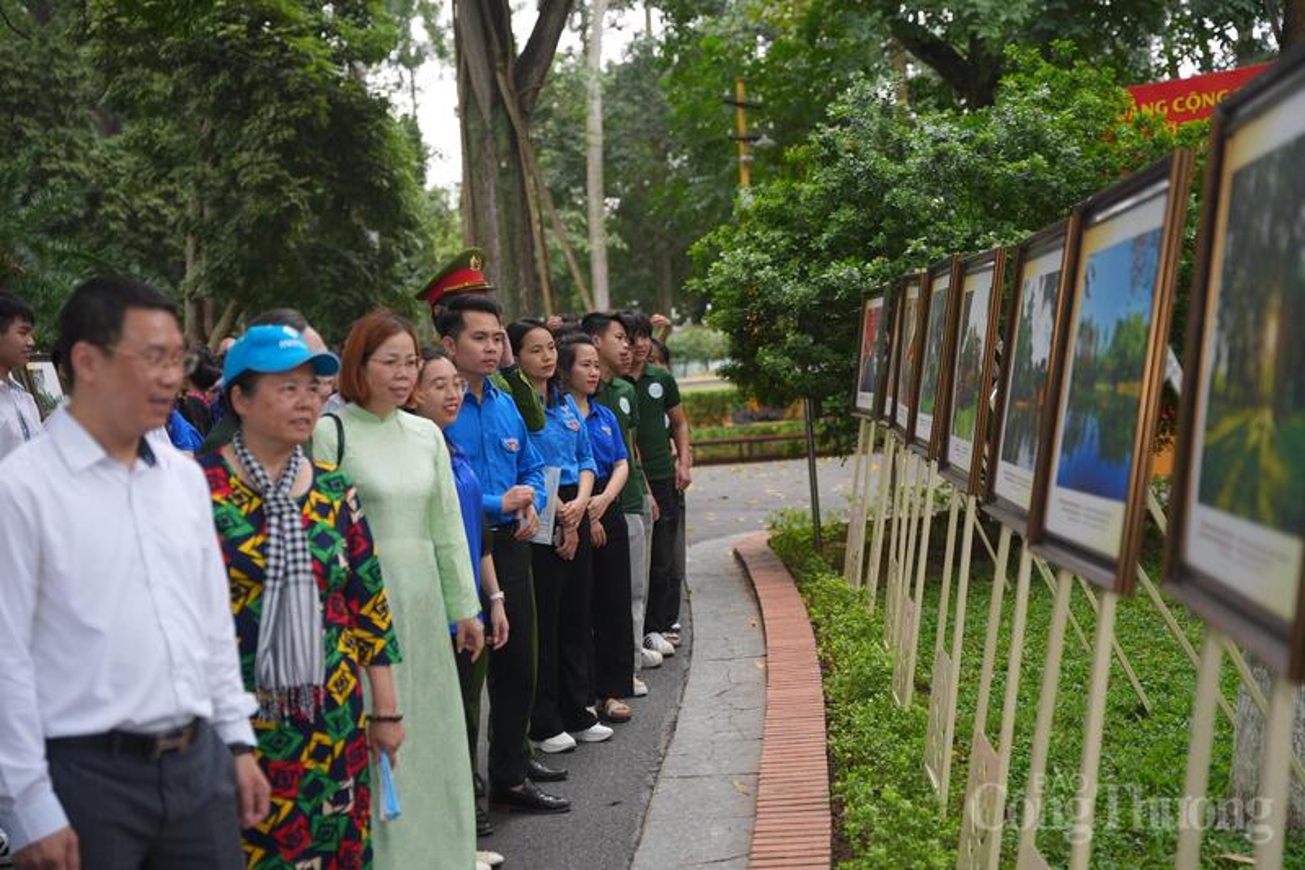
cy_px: 435
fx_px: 2011
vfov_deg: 24.4
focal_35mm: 56
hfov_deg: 35.9
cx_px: 652
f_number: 2.8
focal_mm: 55.5
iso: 250
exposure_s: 1/160
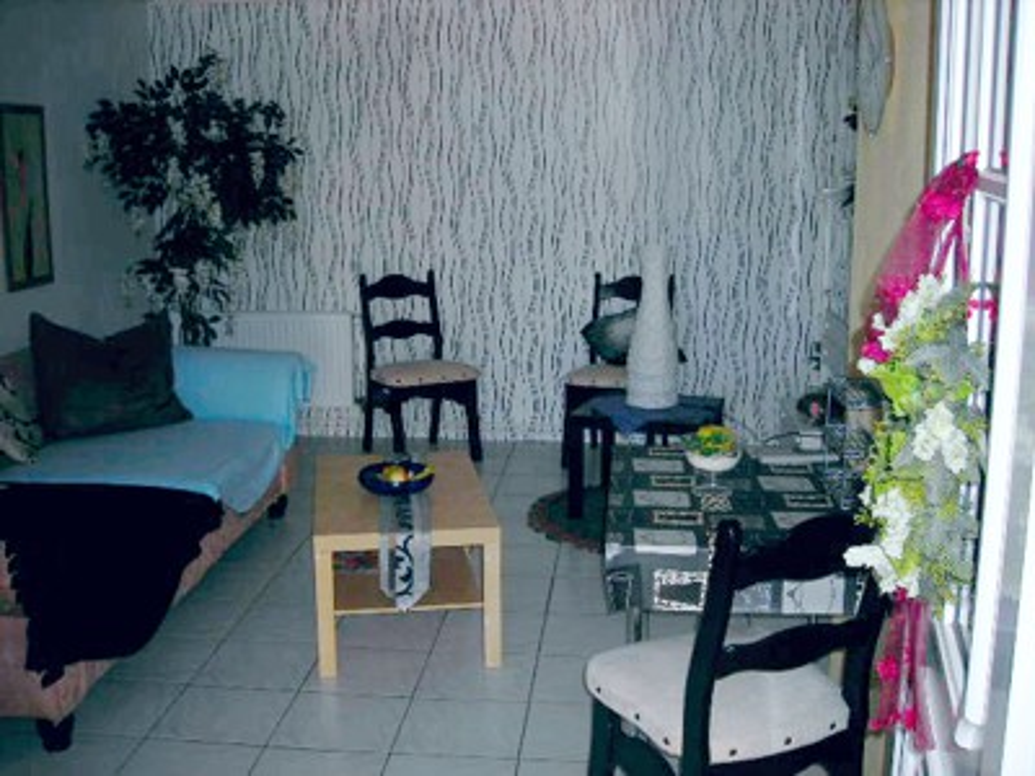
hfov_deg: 49.0
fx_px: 1136
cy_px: 388
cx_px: 518
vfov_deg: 37.7
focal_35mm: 38
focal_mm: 6.3
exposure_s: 1/60.1
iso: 63
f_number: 3.2
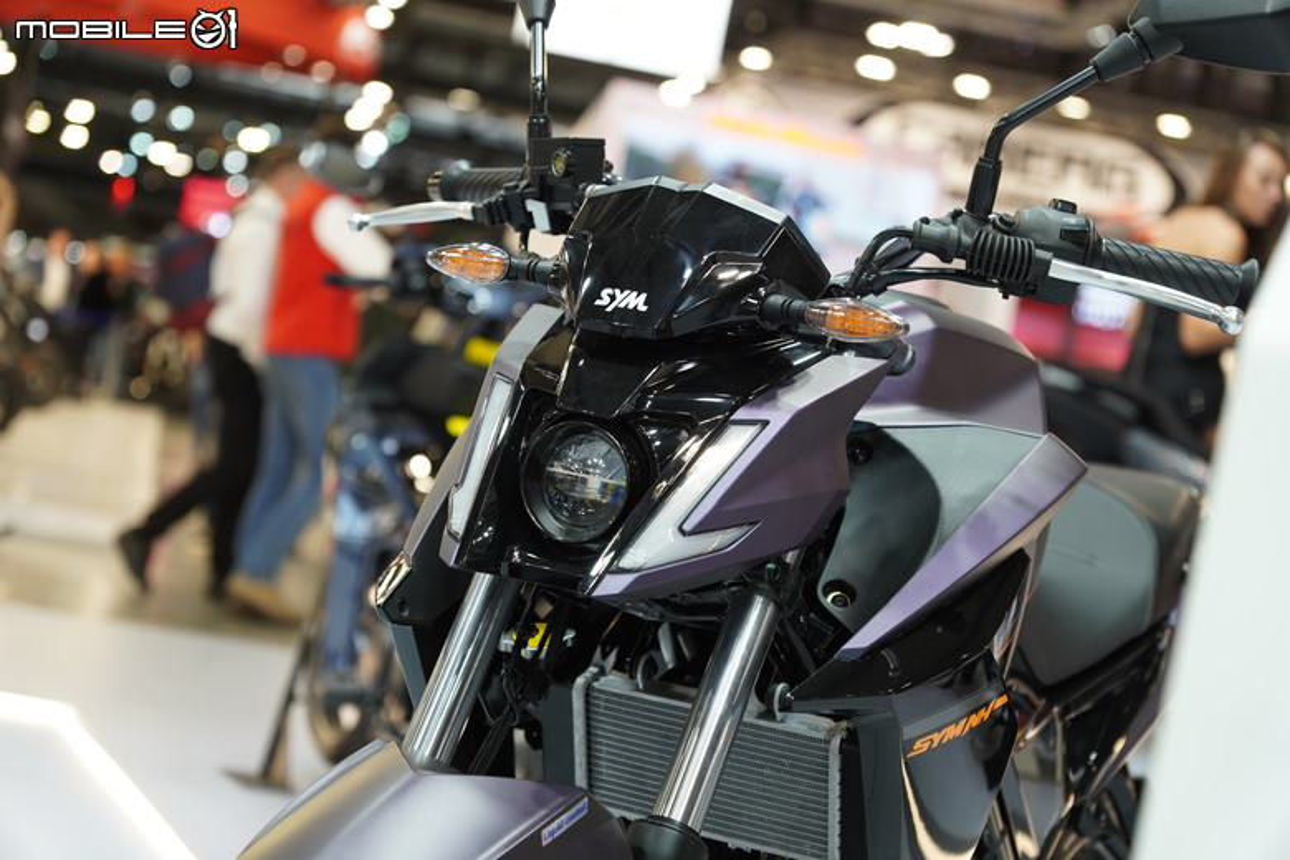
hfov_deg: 27.0
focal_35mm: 75
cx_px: 645
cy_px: 430
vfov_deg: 18.2
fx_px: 2687
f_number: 2.8
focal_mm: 50
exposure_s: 1/125
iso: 250
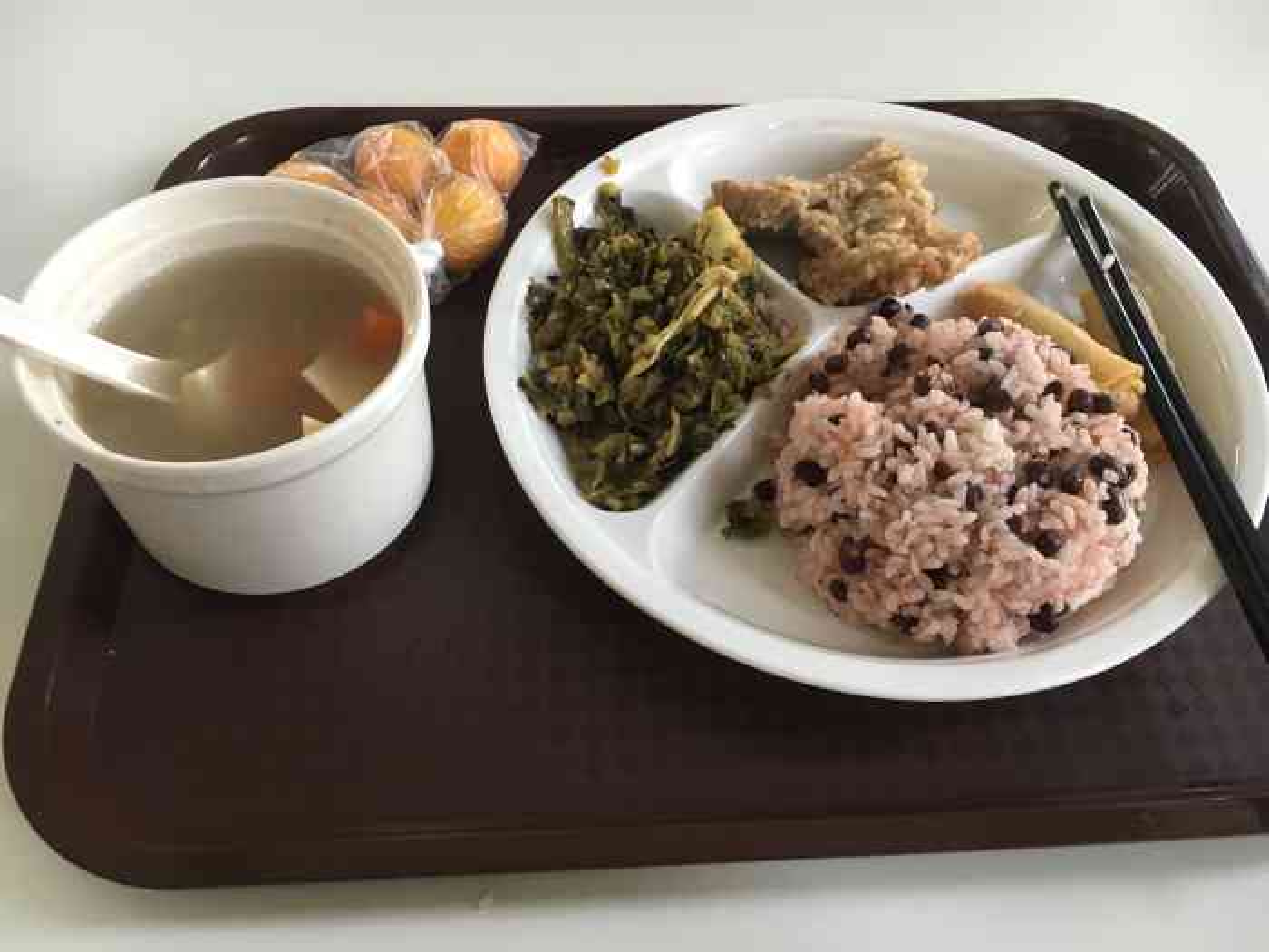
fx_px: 1063
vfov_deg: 48.2
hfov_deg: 61.7
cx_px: 634
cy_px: 476
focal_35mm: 29
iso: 50
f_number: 2.2
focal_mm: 4.15
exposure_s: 1/33
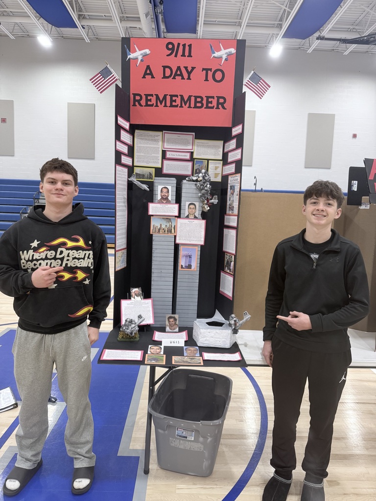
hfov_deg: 56.8
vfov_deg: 71.6
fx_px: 348
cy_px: 250
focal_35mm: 24
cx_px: 188
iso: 200
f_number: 1.78
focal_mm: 6.76
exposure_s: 1/107
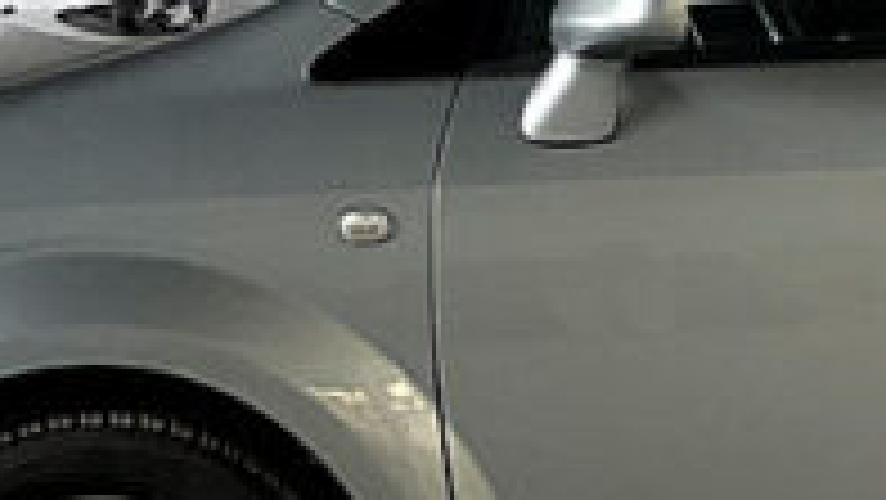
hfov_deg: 6.3
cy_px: -342
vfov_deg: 3.6
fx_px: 7991
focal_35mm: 340
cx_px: 1142
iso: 250
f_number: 2.8
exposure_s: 1/67
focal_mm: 9
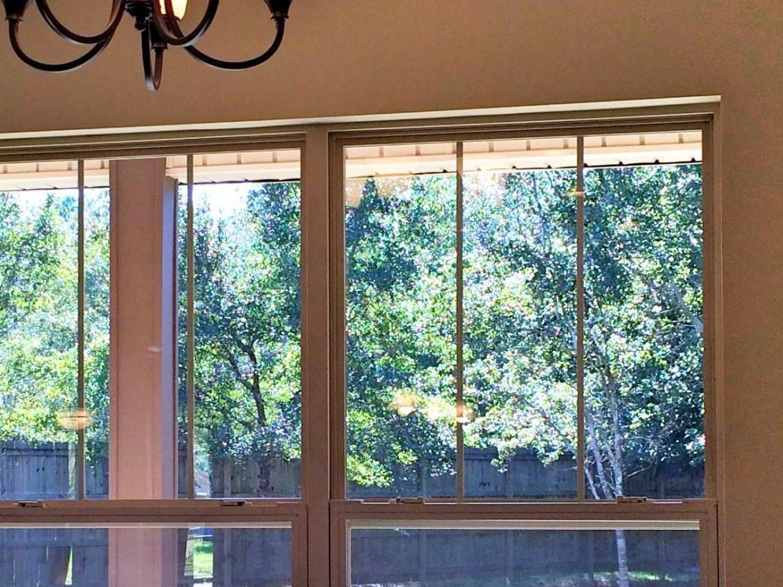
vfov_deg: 17.7
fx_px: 1877
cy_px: 435
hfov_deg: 23.5
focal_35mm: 83
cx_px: 297
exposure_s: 1/285
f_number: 2.2
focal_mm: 4.15
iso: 32
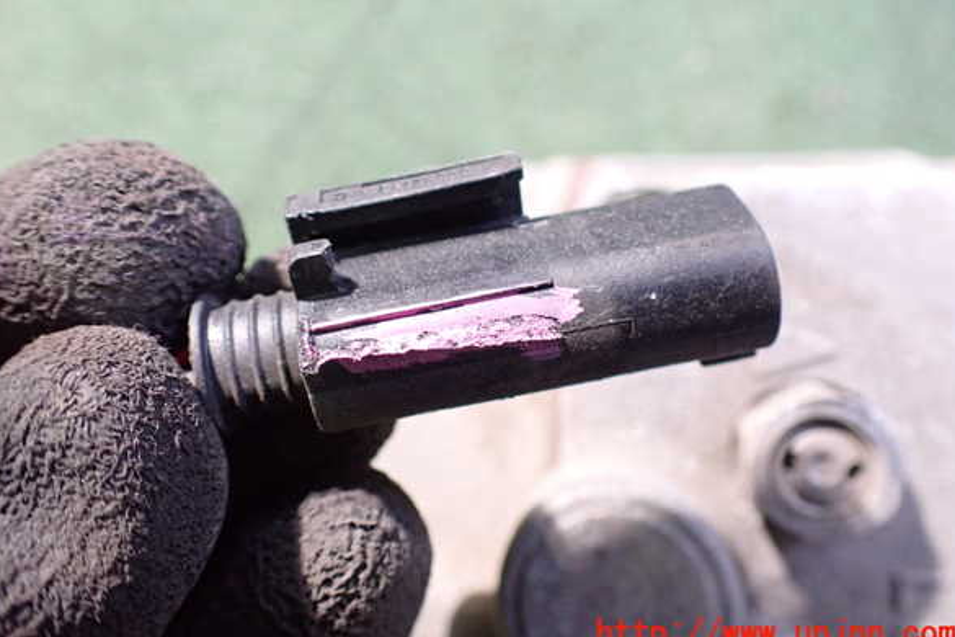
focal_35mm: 32
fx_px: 849
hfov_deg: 58.7
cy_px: 287
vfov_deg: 41.1
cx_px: 475
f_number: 2.3
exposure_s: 1/80
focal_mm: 5.4
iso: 800
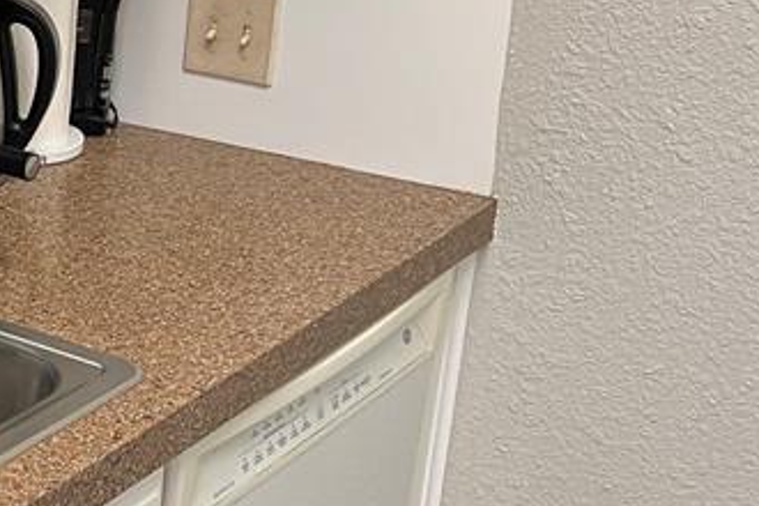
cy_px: 198
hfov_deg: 21.3
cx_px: -299
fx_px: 1771
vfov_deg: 16.2
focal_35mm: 84
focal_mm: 5.7
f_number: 1.5
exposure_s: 1/60
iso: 100
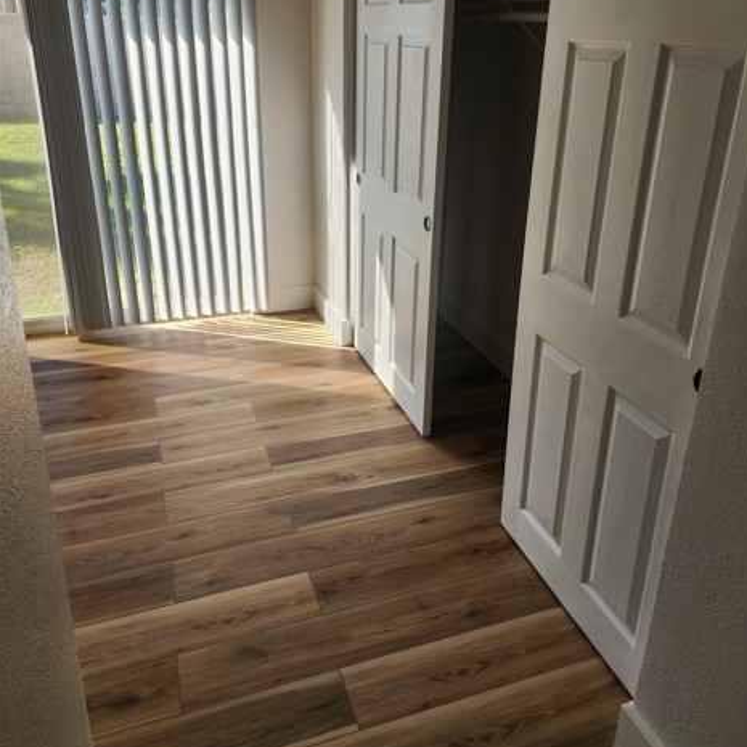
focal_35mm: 28
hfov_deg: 57.3
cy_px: 283
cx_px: 384
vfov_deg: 56.7
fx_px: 684
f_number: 1.8
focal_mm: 6.4
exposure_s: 1/180
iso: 20
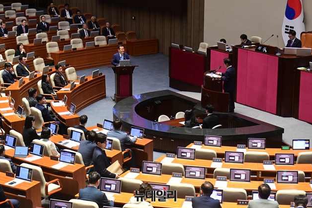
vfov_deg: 16.9
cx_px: 155
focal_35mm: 81
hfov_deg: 25.1
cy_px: 104
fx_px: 702
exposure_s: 1/250
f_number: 5.6
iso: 8000
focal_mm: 80
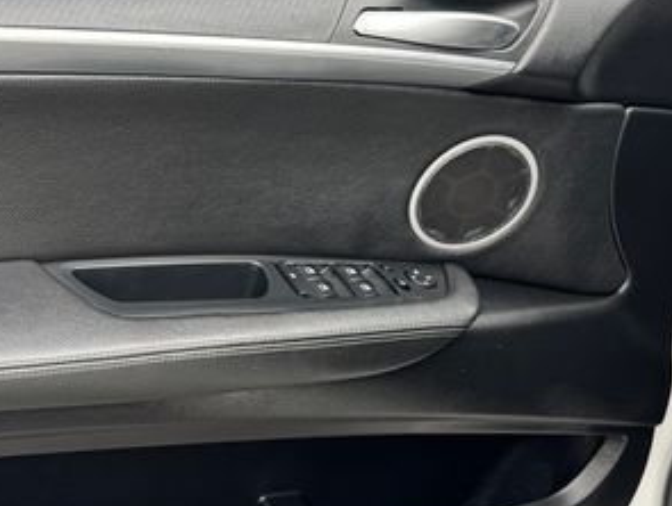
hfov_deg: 35.1
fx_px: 1011
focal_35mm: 52
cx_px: 93
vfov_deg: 28.0
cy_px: 315
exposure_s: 1/221
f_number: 1.78
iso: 80
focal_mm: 6.76
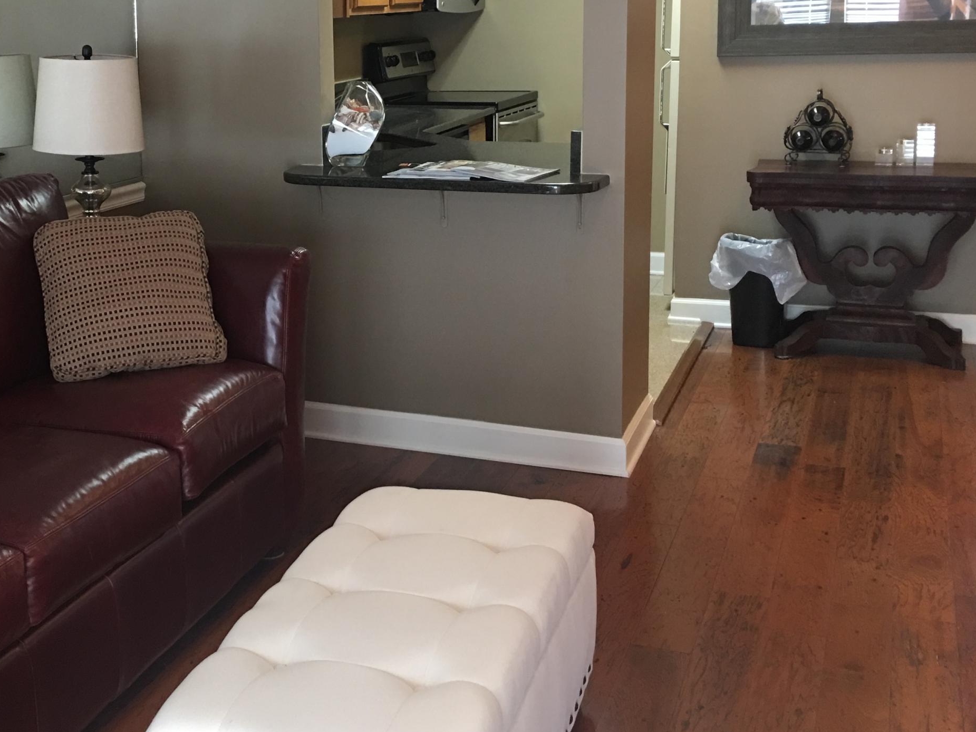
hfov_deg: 39.6
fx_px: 1325
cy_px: 228
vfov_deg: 30.6
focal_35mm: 47
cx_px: 271
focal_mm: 4.15
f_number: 2.2
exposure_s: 1/15
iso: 64
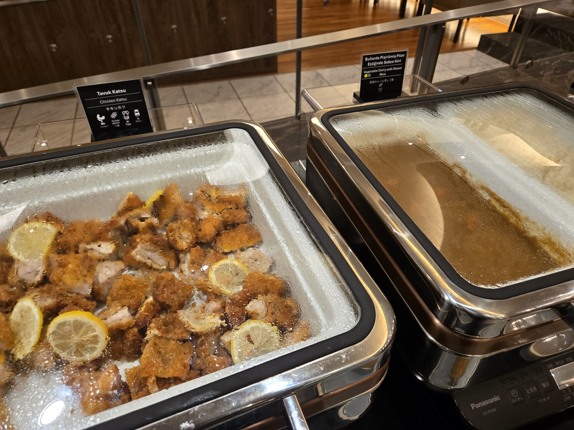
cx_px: 287
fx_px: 381
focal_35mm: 23
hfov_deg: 73.9
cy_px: 215
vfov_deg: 58.9
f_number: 1.8
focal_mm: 5.4
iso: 160
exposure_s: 1/100
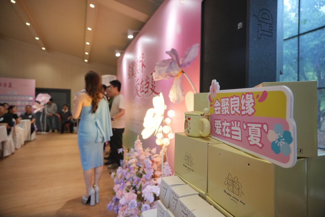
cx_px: 162
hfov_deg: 84.0
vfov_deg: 61.9
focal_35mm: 20
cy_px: 108
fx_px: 181
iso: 1600
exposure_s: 1/200
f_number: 4
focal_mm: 20
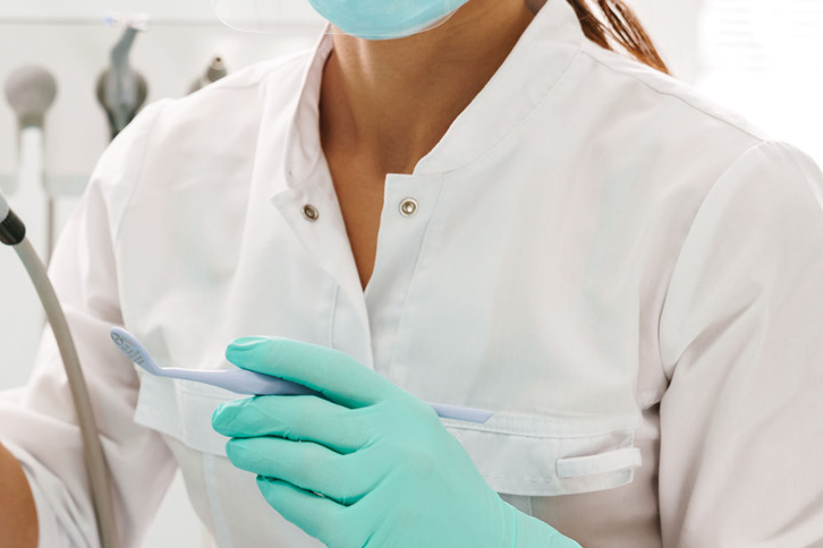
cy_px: 159
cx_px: 176
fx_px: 2652
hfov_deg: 17.5
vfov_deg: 11.8
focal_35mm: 116
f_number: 4
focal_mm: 52
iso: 640
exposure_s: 1/160
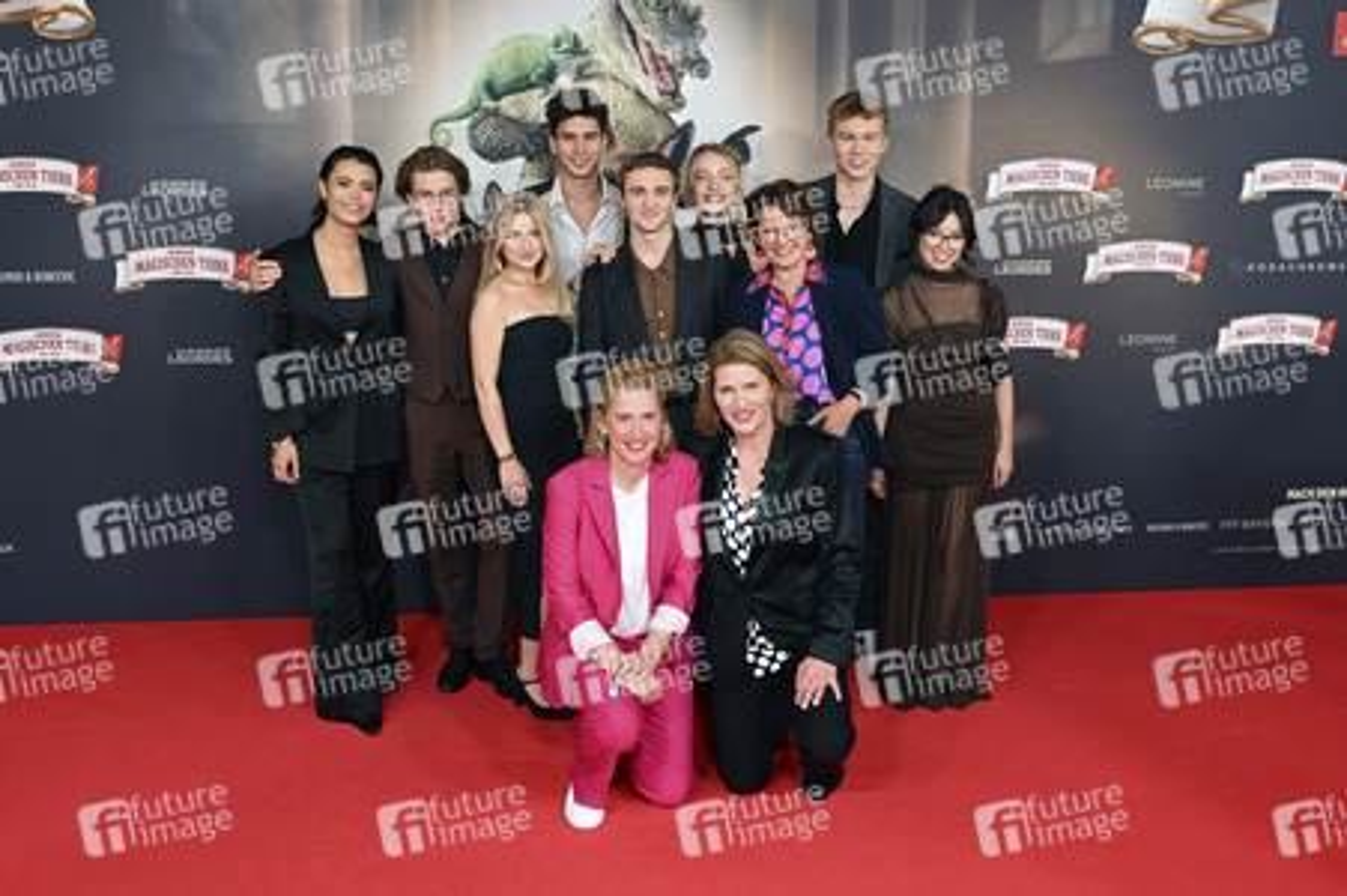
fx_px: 1421
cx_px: 674
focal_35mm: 38
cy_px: 448
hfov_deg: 50.7
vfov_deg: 35.0
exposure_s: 1/160
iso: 800
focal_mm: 38
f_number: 6.3
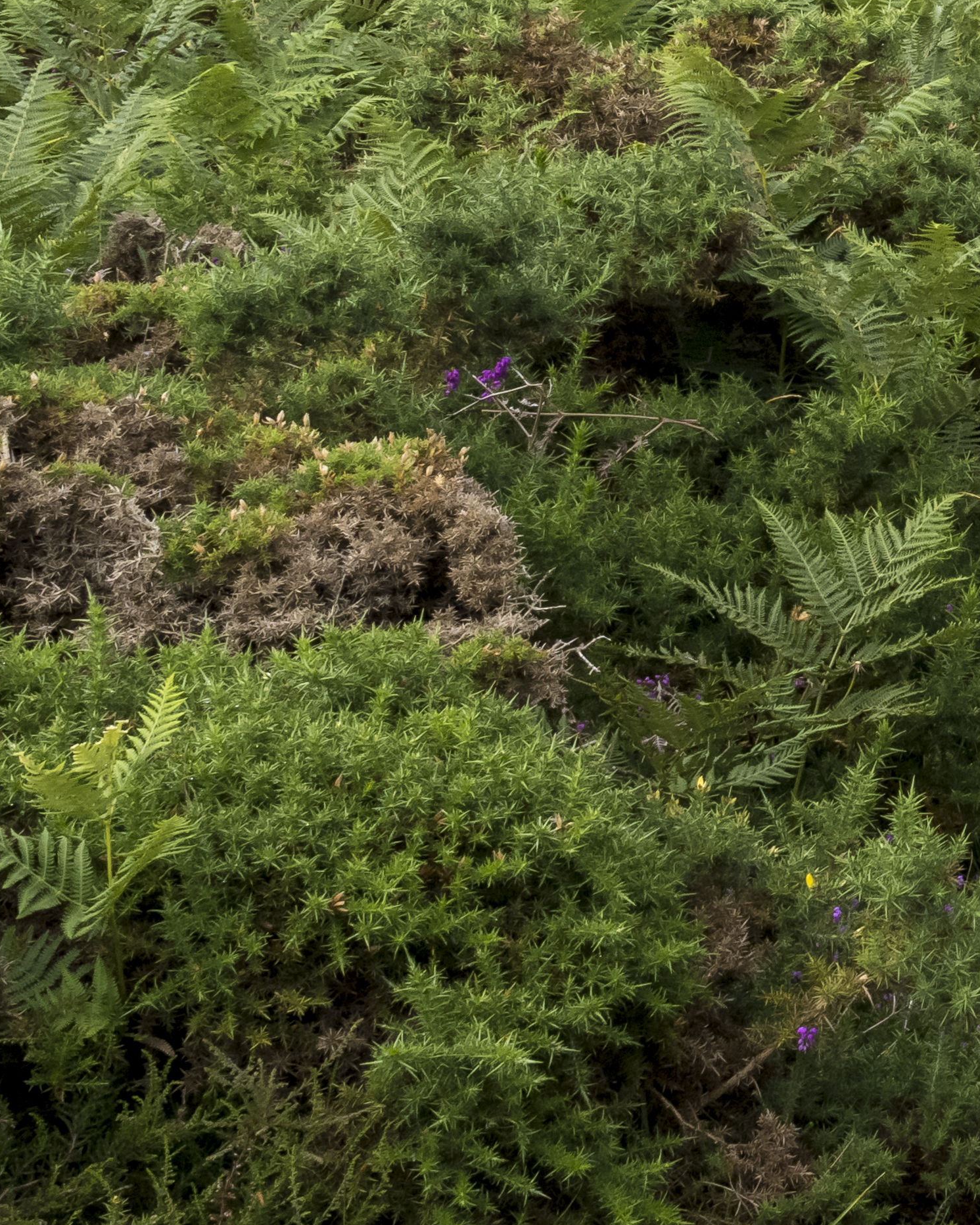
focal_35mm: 108
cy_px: 56
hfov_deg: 11.9
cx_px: 2234
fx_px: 3916
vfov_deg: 17.4
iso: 800
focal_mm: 26
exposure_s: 1/400
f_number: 13
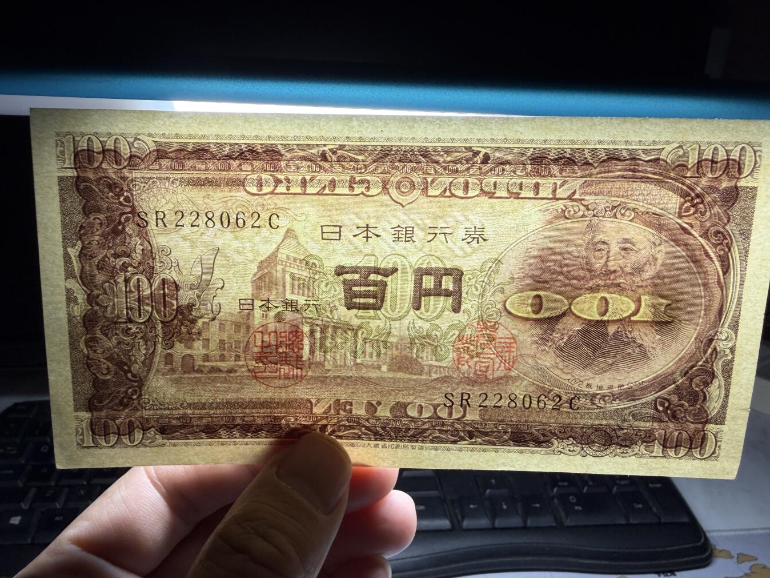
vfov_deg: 51.4
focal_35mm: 27
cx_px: 396
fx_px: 601
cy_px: 292
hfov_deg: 65.3
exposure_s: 1/121
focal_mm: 2.22
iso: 80
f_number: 2.2
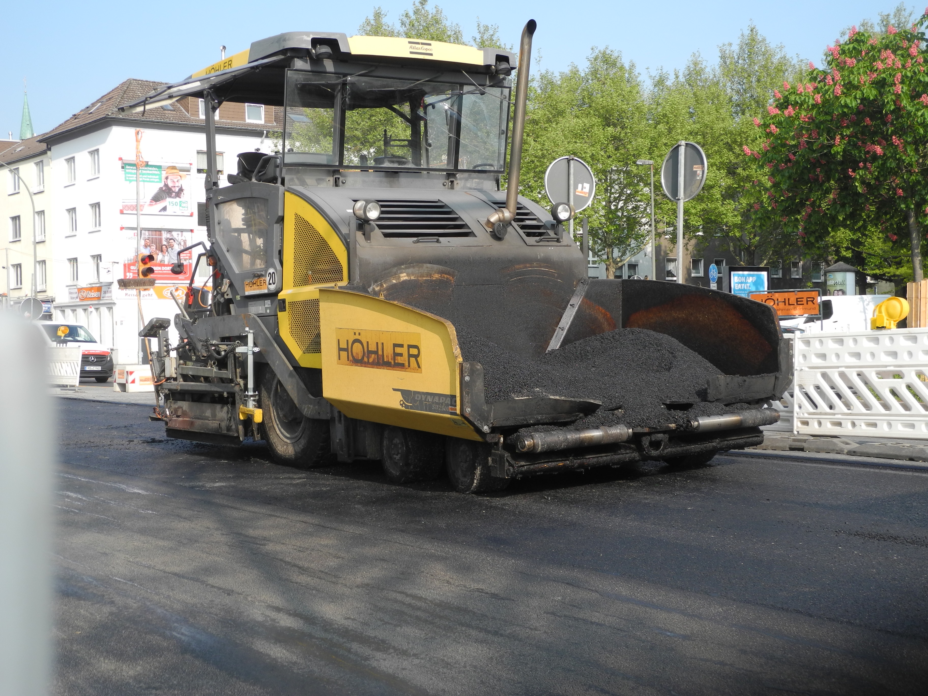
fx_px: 1340
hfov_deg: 38.2
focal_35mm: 50
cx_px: 464
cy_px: 348
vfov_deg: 29.1
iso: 100
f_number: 3.5
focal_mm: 10.7
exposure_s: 1/640
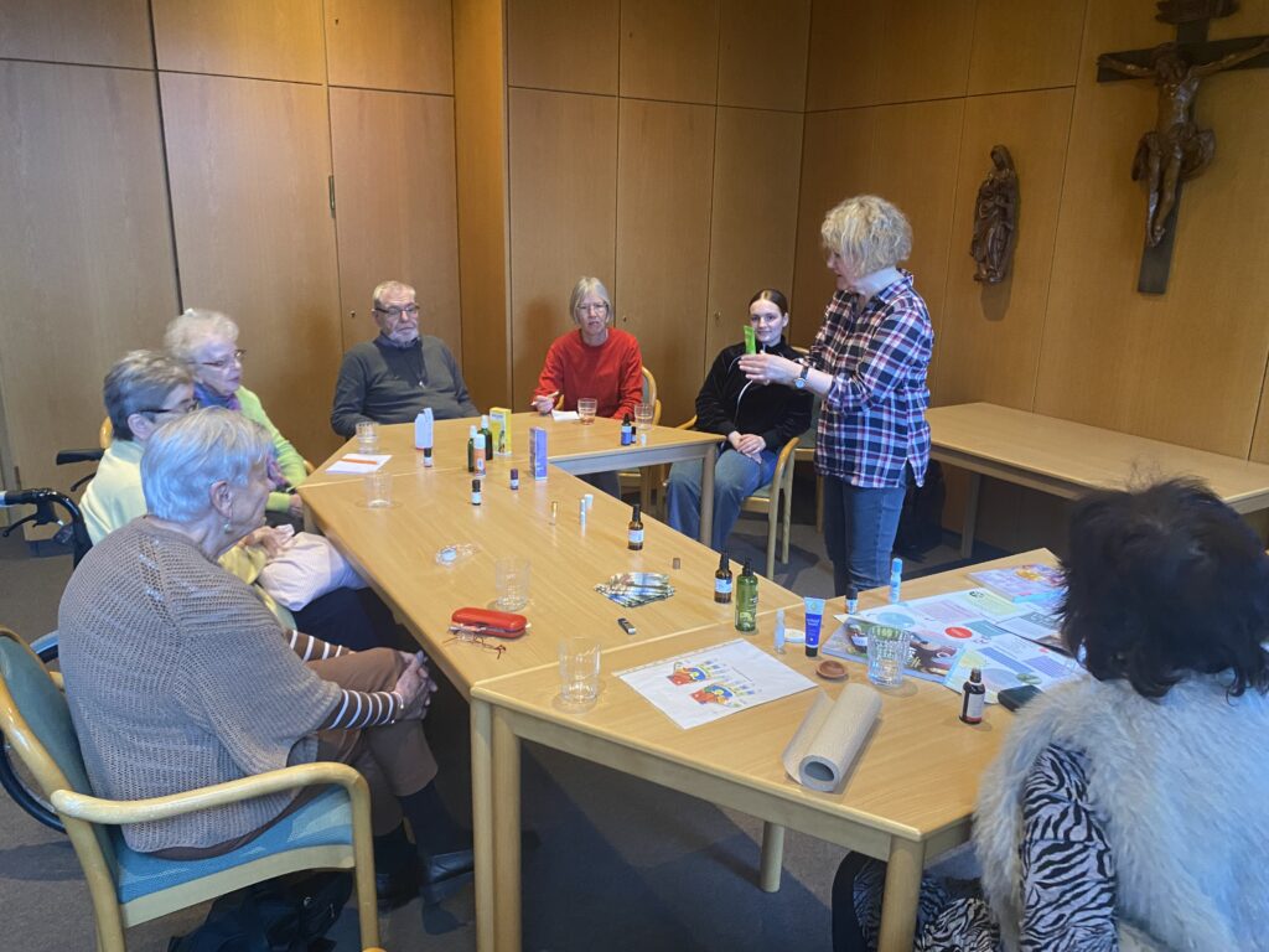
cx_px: 634
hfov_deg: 67.3
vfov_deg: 53.1
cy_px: 476
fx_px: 953
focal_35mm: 26
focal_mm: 4.25
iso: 320
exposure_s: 1/33
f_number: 1.8
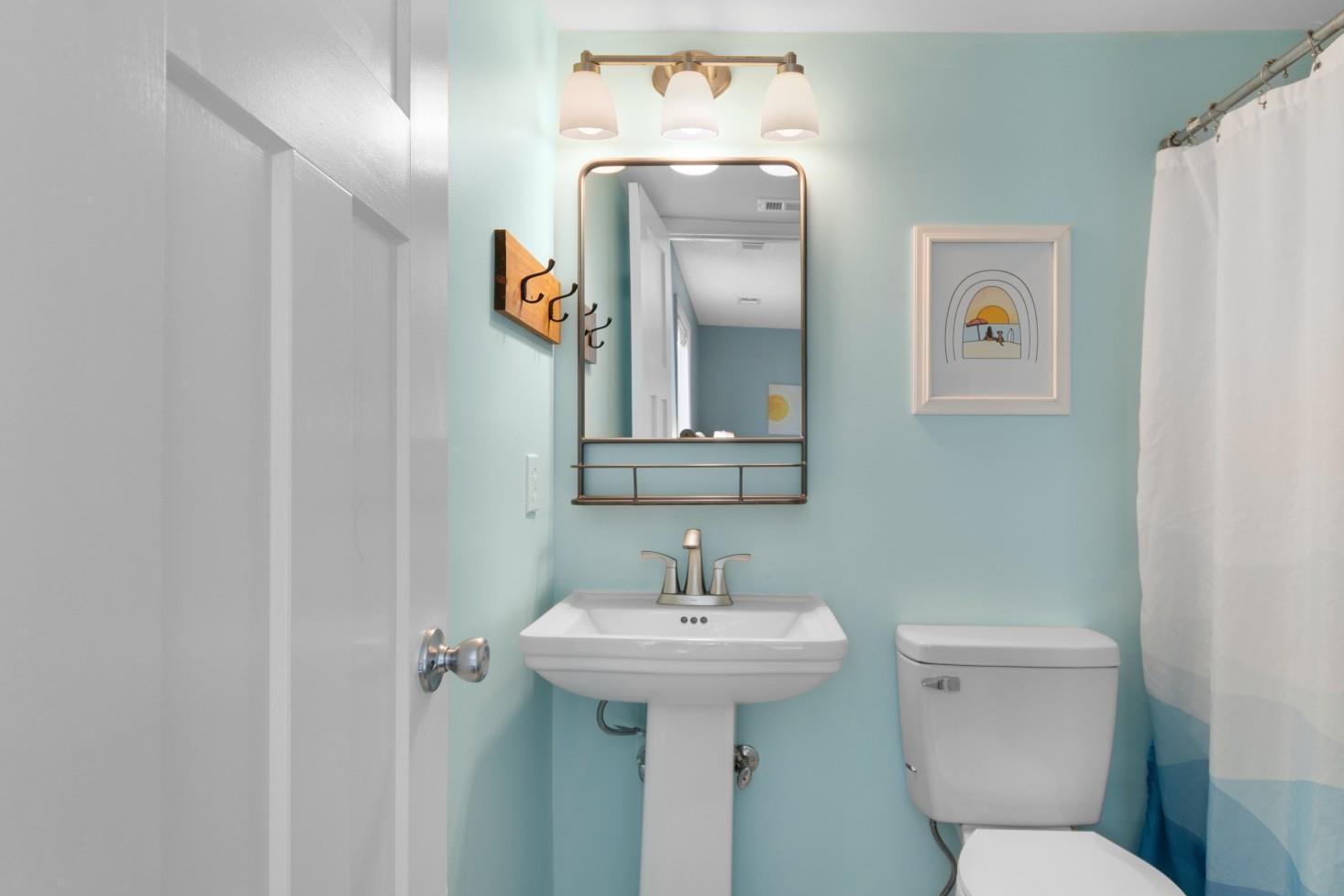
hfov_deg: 81.0
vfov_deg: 59.5
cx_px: 734
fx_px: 784
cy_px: 442
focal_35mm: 21
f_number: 4.8
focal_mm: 13
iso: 100
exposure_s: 1/15
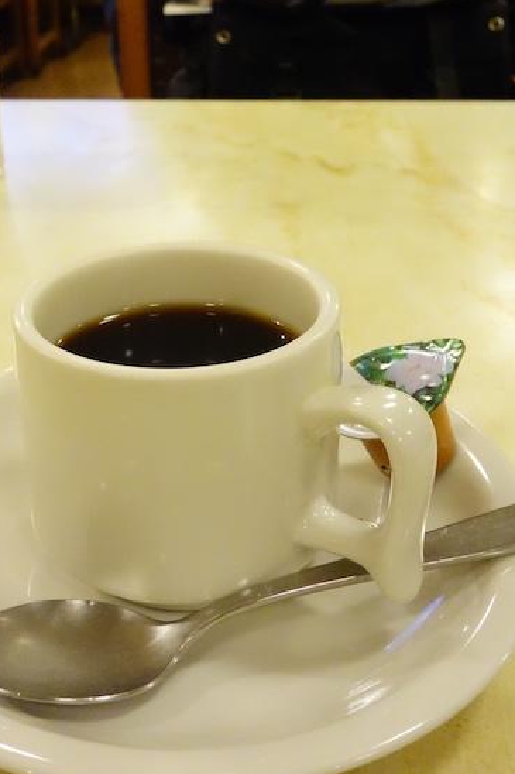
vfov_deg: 41.6
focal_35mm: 46
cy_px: 203
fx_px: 988
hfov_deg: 29.0
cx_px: 161
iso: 3200
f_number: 6.3
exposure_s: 1/30
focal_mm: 10.4
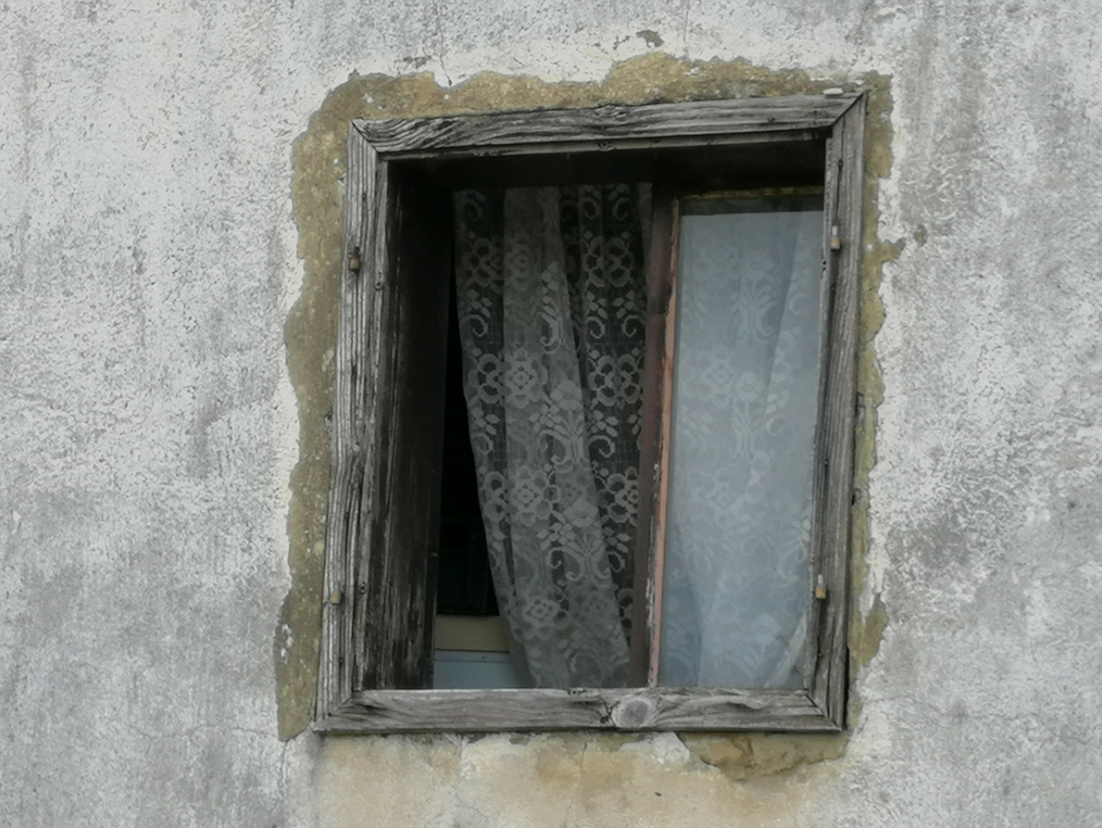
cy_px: 414
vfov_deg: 14.1
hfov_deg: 18.7
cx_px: 551
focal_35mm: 105
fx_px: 3345
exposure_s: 1/267
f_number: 1.8
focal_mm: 3.95
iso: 50
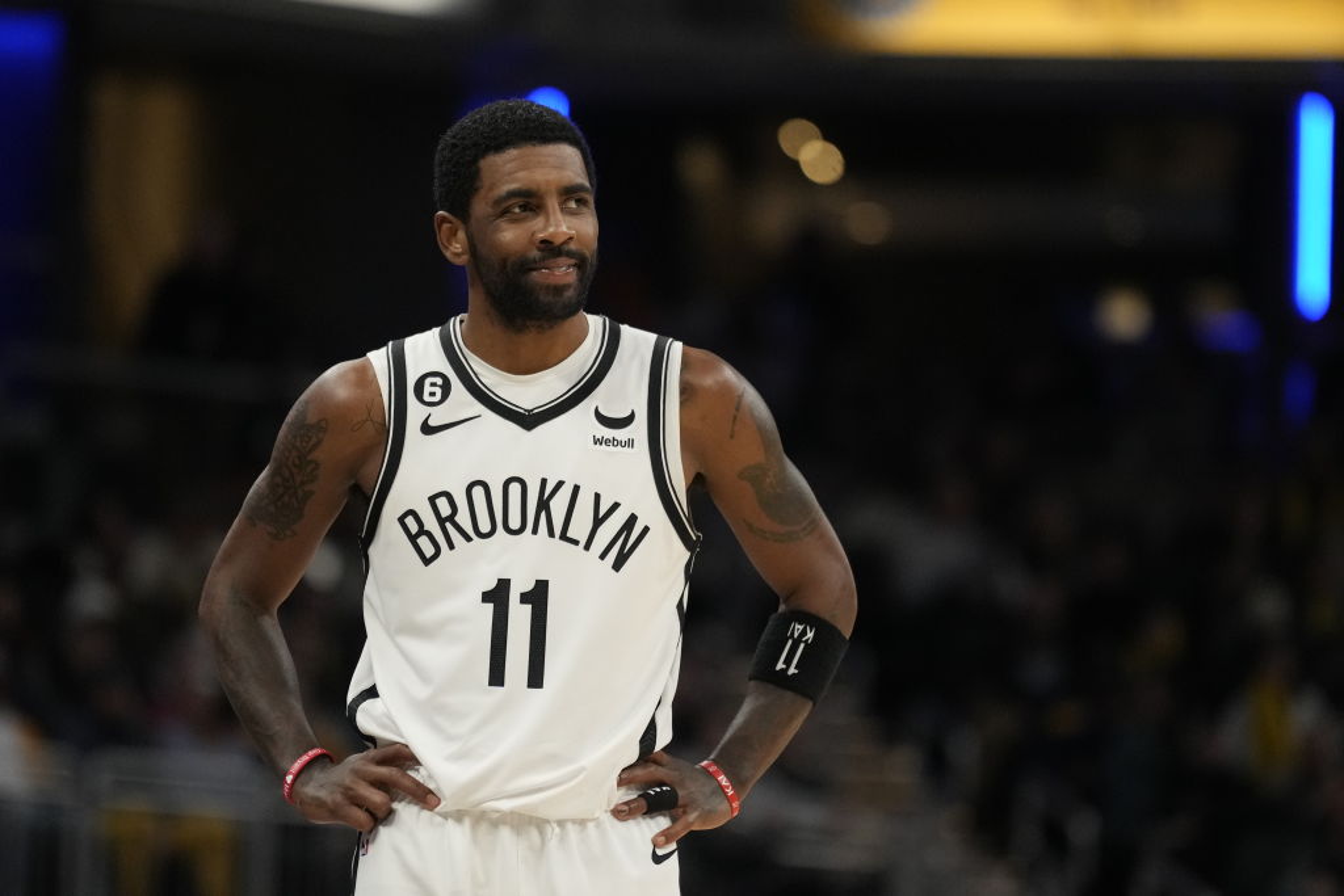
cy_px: 448
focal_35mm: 300
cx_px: 672
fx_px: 11201
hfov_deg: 6.9
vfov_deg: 4.6
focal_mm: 200
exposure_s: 1/2000
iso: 4000
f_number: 2.8
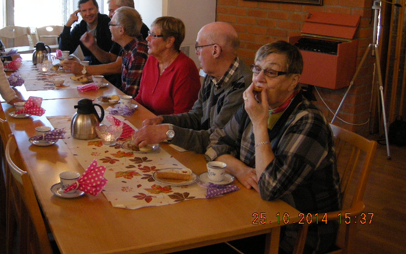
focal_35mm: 45
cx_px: 162
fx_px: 498
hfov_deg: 44.1
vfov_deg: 28.3
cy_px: 73
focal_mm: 7.5
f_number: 2.7
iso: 400
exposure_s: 1/65.3
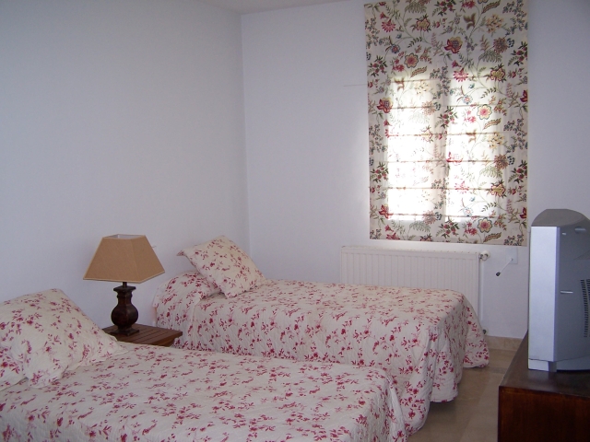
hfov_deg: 49.0
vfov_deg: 37.7
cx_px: 295
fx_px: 648
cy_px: 221
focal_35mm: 38
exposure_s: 1/60
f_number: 2.8
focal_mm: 6.3
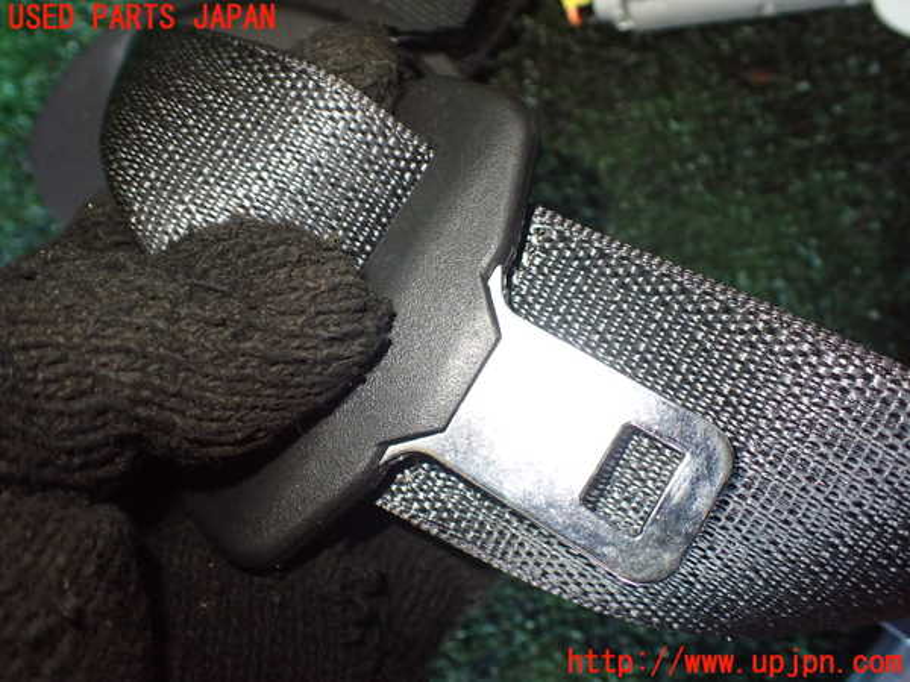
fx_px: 789
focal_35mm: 30
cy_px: 341
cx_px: 455
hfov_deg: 60.0
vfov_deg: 46.8
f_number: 2.3
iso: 640
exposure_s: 1/125
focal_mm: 5.4
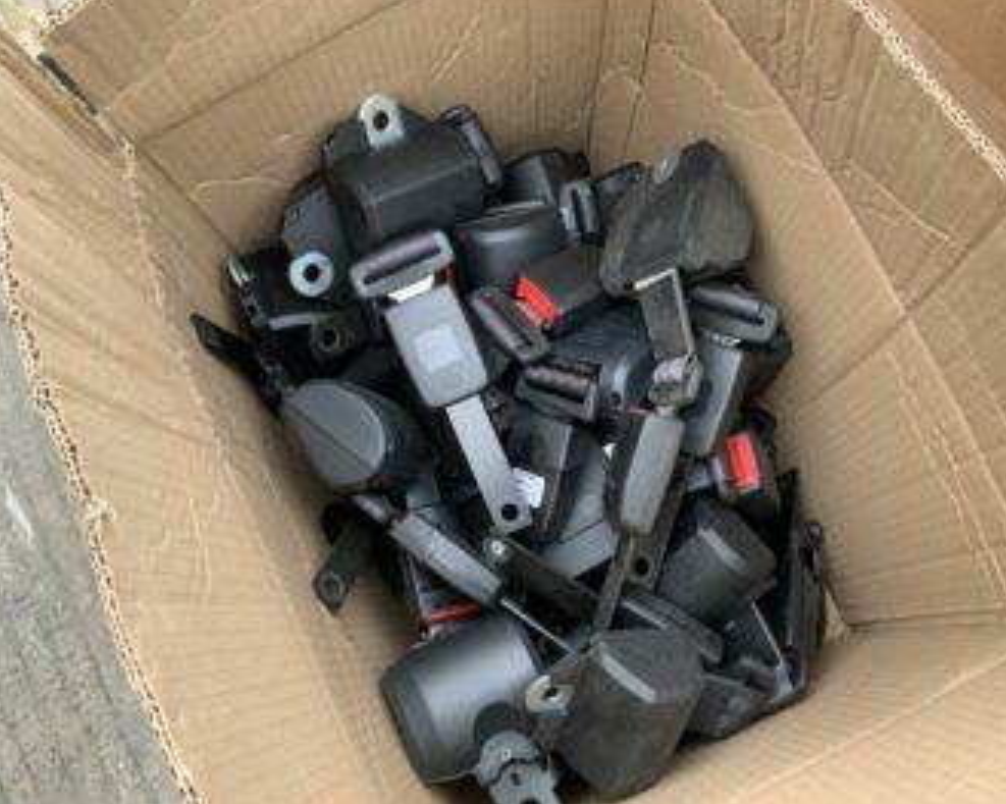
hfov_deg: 57.1
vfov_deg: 47.1
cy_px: 397
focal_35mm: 31
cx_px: 541
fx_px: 923
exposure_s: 1/122
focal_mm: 3
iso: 16
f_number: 1.8
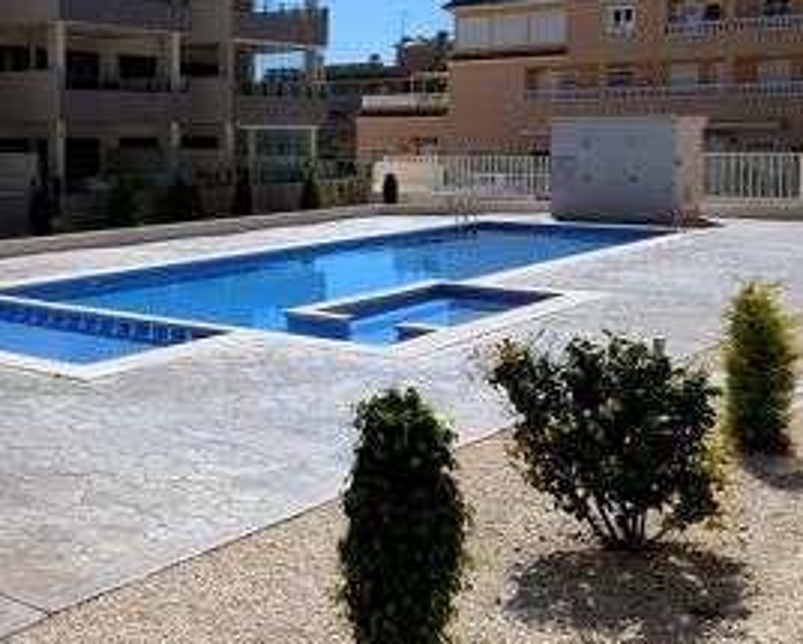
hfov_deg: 48.5
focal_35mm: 37
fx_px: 880
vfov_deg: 40.1
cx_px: 289
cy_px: 362
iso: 80
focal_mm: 10
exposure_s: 1/125
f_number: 14
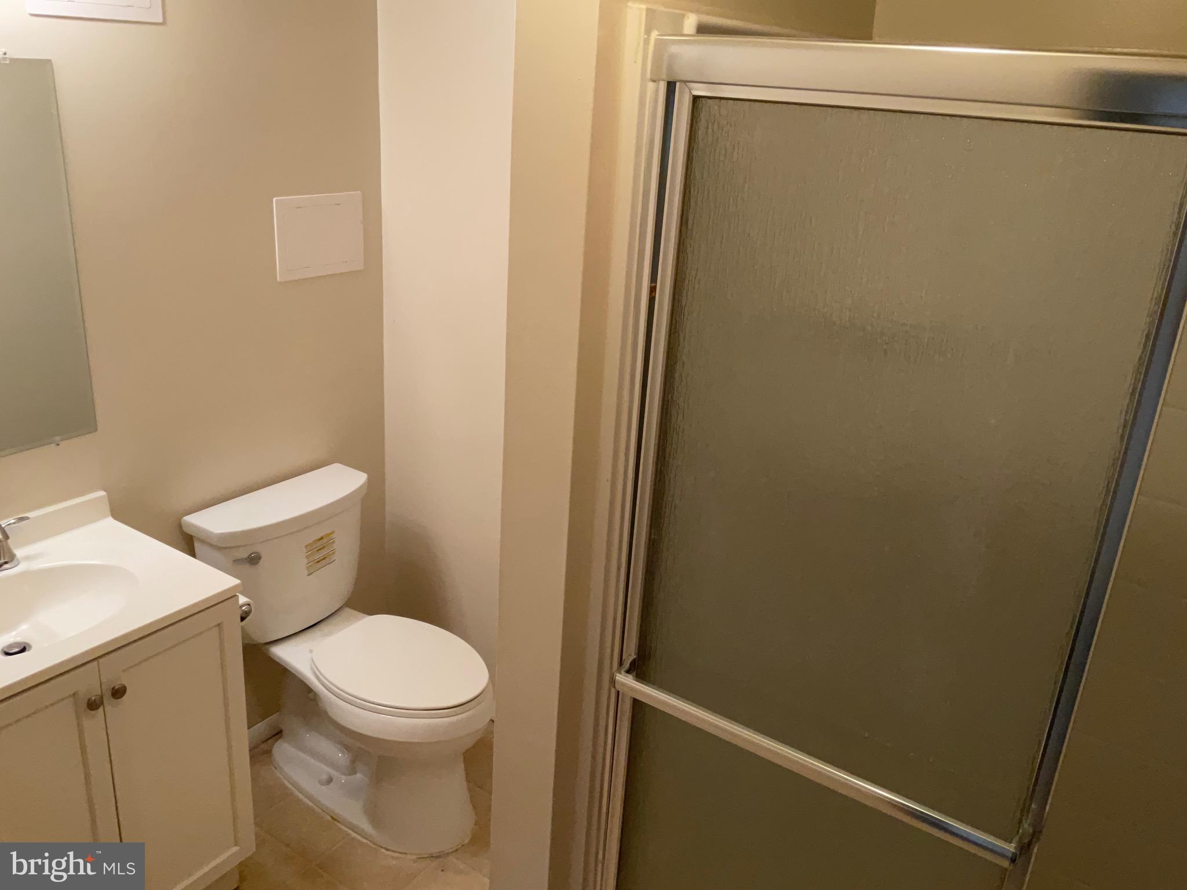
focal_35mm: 29
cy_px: 445
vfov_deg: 48.2
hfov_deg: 61.7
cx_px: 594
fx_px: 994
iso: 160
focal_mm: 3
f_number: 1.8
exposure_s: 1/60
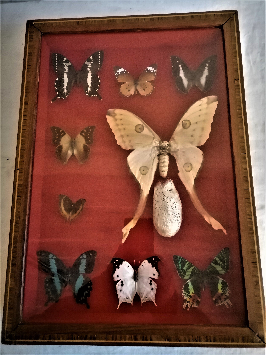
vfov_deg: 67.3
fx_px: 266
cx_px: 133
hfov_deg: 53.1
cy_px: 178
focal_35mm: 26
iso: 2500
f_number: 1.8
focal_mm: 5.4
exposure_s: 1/14.3
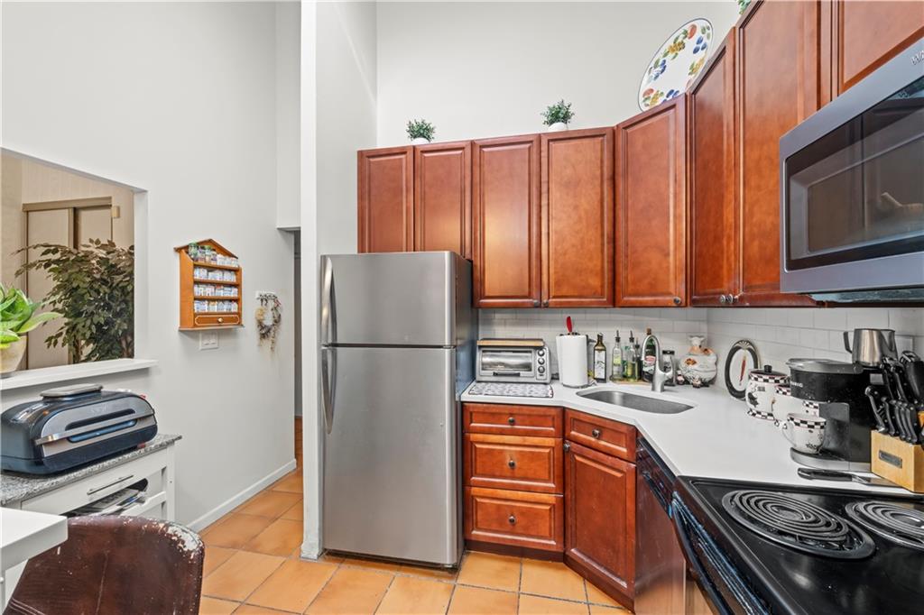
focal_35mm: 14
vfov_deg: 81.2
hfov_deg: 104.3
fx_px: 359
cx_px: 462
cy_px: 308
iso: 320
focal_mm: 14
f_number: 11
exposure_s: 2.5
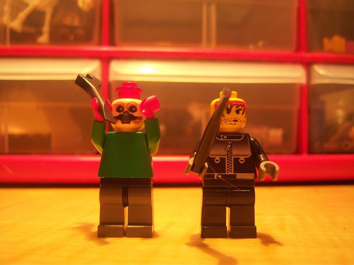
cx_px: 177
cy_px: 132
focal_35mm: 36
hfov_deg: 51.3
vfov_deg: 39.7
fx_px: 368
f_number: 2.8
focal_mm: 7.5
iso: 160
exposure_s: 1/25
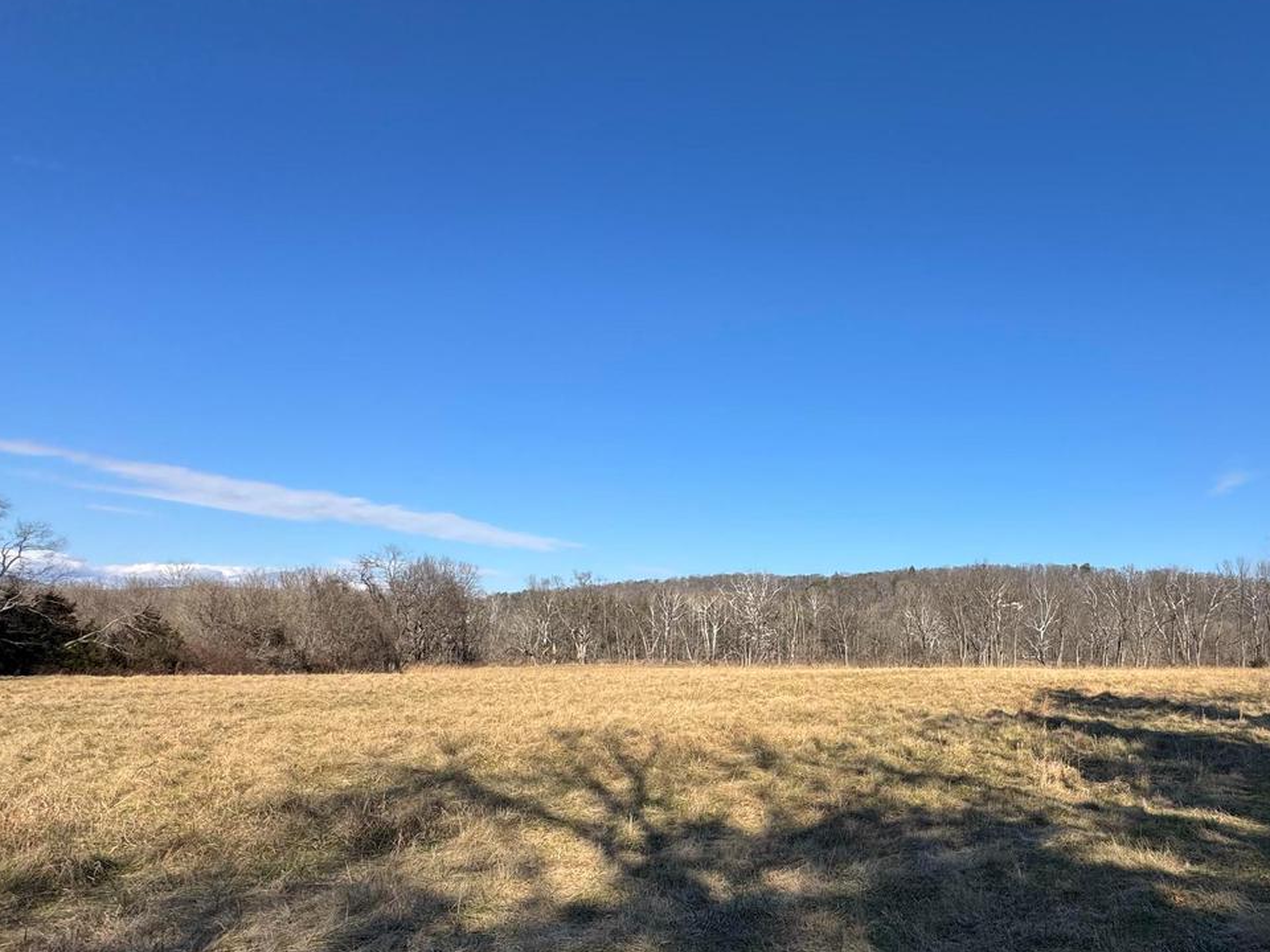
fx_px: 770
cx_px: 836
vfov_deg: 62.9
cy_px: 569
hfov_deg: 76.7
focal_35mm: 21
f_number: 2.2
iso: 50
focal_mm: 2.22
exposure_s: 1/2208
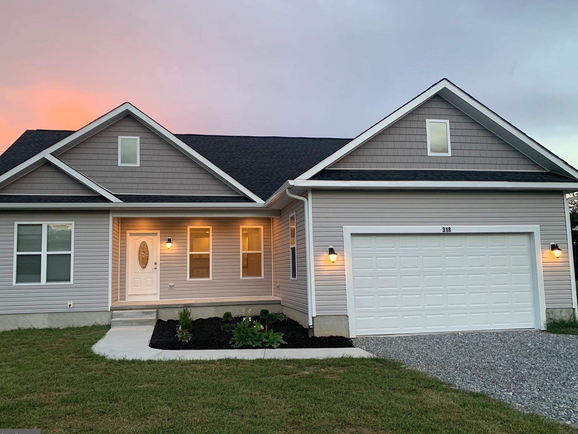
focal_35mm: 28
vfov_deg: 49.7
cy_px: 220
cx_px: 276
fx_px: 467
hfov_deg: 63.4
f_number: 1.8
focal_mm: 4.25
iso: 100
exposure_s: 1/74
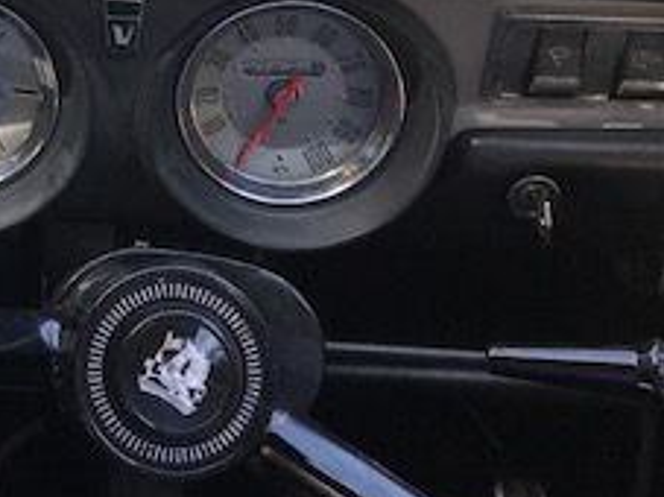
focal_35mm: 79
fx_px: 1515
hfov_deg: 23.1
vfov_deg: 17.8
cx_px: -79
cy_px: -79
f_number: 1.8
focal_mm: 3.99
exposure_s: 1/255
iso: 20
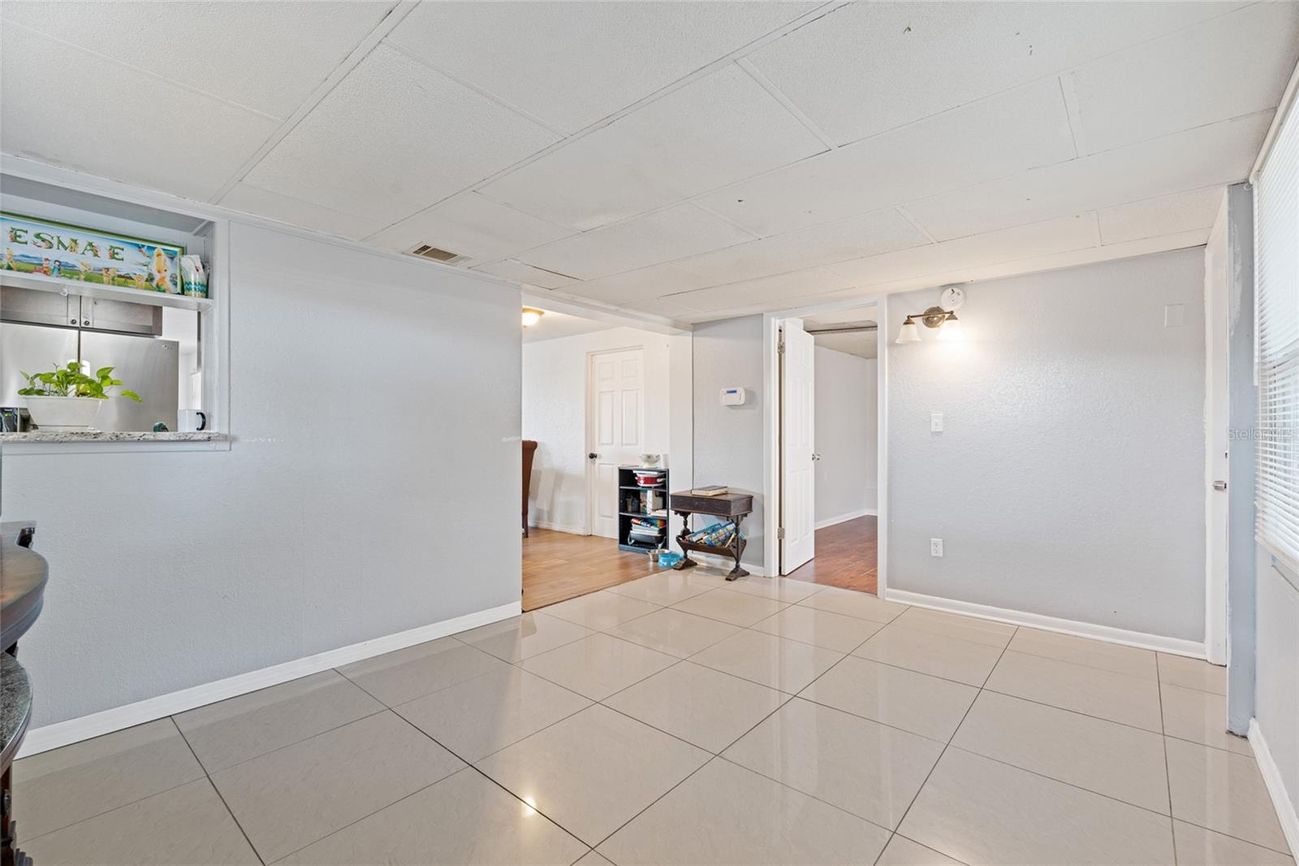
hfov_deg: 96.7
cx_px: 650
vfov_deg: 73.7
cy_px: 433
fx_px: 577
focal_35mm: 16
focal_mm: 16
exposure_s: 1.3
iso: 250
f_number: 9
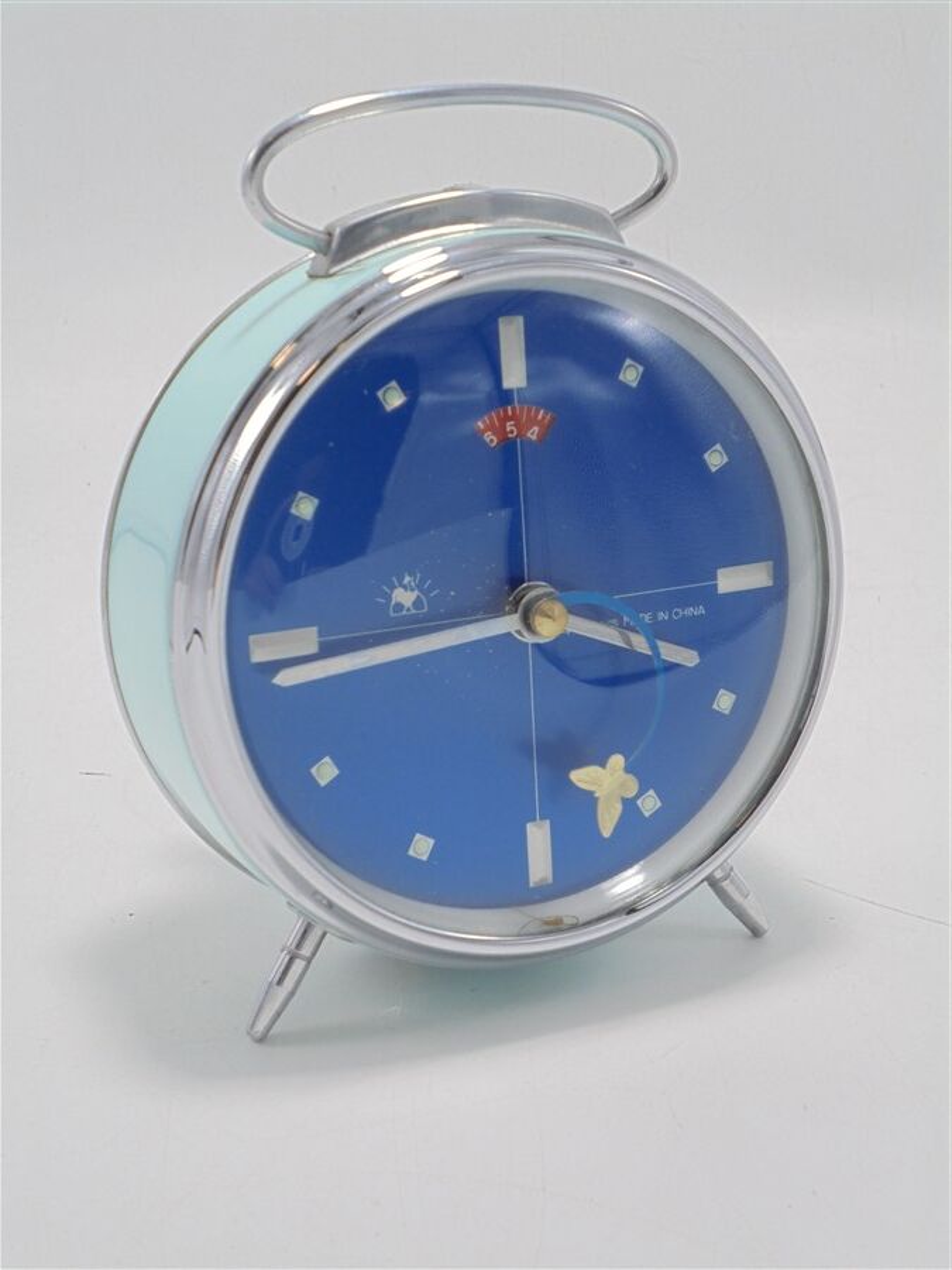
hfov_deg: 26.1
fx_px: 2053
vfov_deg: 34.3
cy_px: 635
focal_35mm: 56
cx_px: 476
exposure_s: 1/30
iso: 100
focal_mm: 10.1
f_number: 5.2
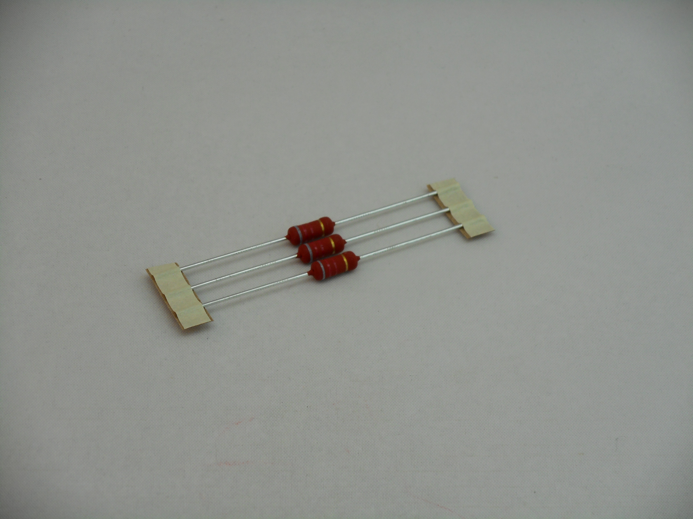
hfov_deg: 16.8
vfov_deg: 12.7
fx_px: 2342
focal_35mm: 117
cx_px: 346
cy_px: 260
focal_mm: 20.9
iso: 110
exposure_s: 1/60
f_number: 5.9
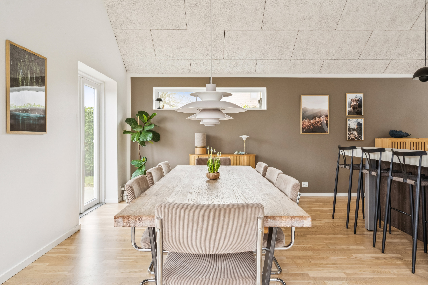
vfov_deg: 53.1
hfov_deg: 73.7
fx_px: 285
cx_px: 214
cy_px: 142
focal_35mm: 24
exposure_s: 1/40
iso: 800
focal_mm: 24
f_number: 8
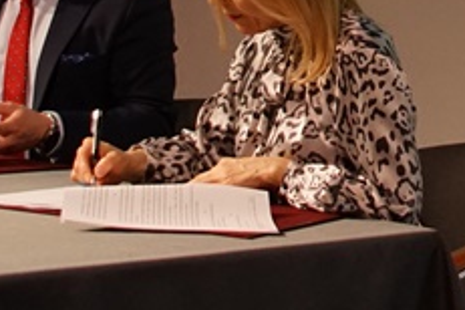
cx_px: 487
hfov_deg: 14.1
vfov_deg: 9.2
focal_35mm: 143
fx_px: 1847
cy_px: -226
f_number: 4
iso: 1600
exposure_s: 1/160
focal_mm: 22
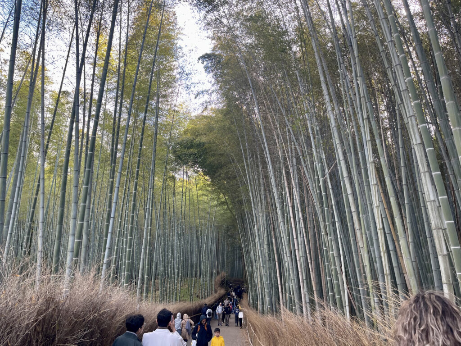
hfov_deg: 69.4
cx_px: 230
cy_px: 173
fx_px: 333
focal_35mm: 25
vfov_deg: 54.9
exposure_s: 1/121
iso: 40
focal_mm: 5.1
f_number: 1.6
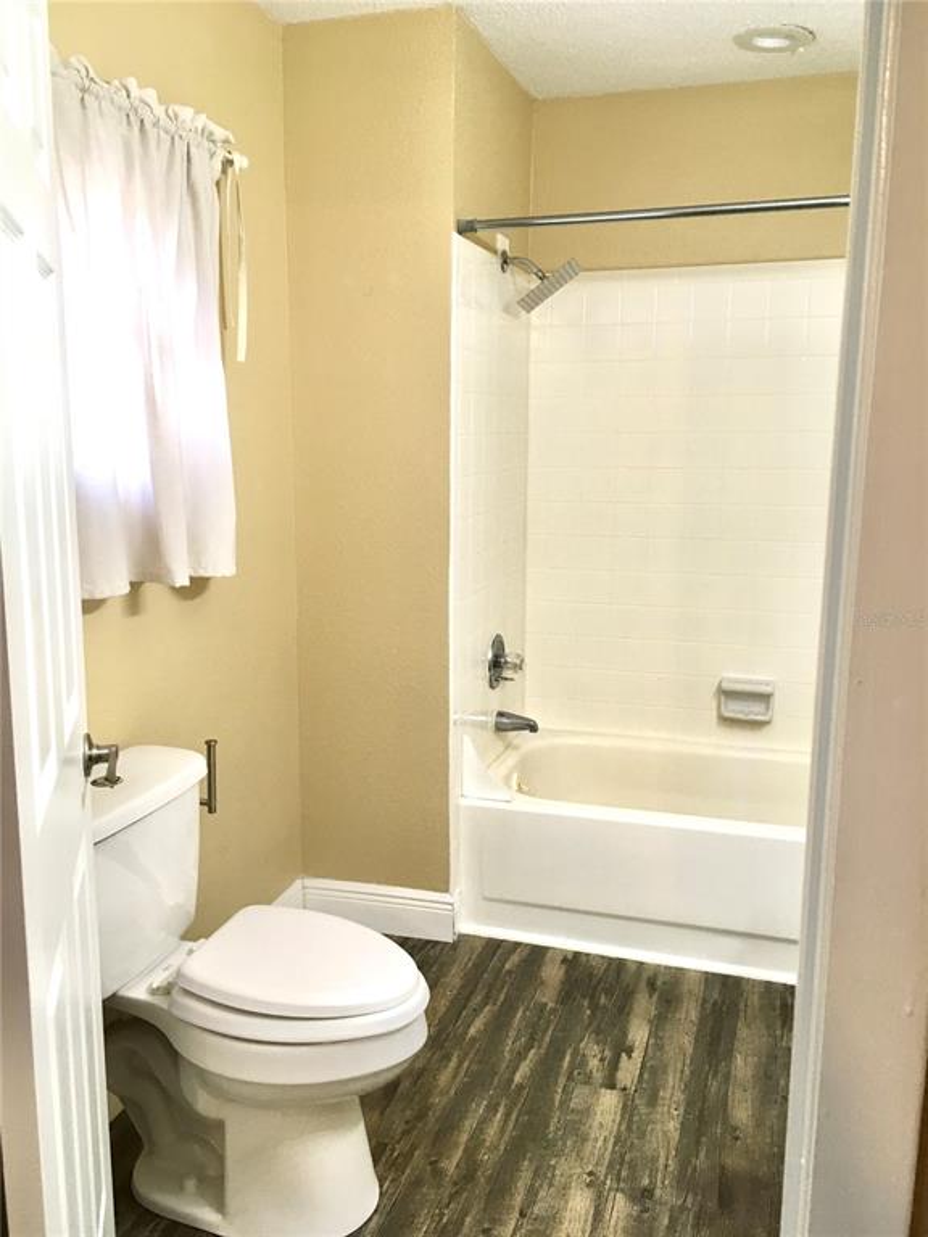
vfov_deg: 61.7
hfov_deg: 48.2
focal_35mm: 29
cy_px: 618
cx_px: 464
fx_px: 1037
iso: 40
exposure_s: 1/30
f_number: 2.2
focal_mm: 4.15
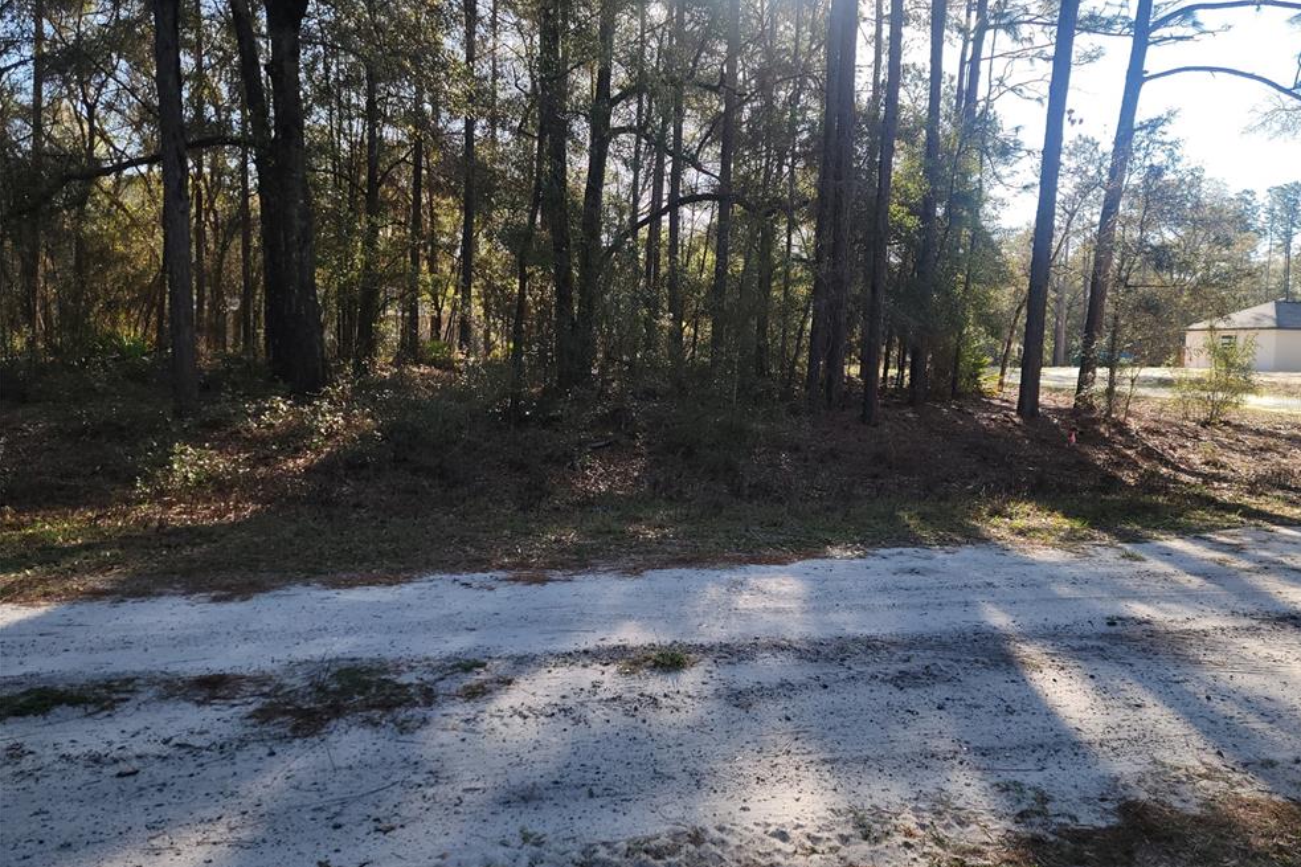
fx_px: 939
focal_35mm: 26
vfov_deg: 49.5
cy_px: 400
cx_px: 676
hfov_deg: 69.4
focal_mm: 6.7
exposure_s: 1/283
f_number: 1.8
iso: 16
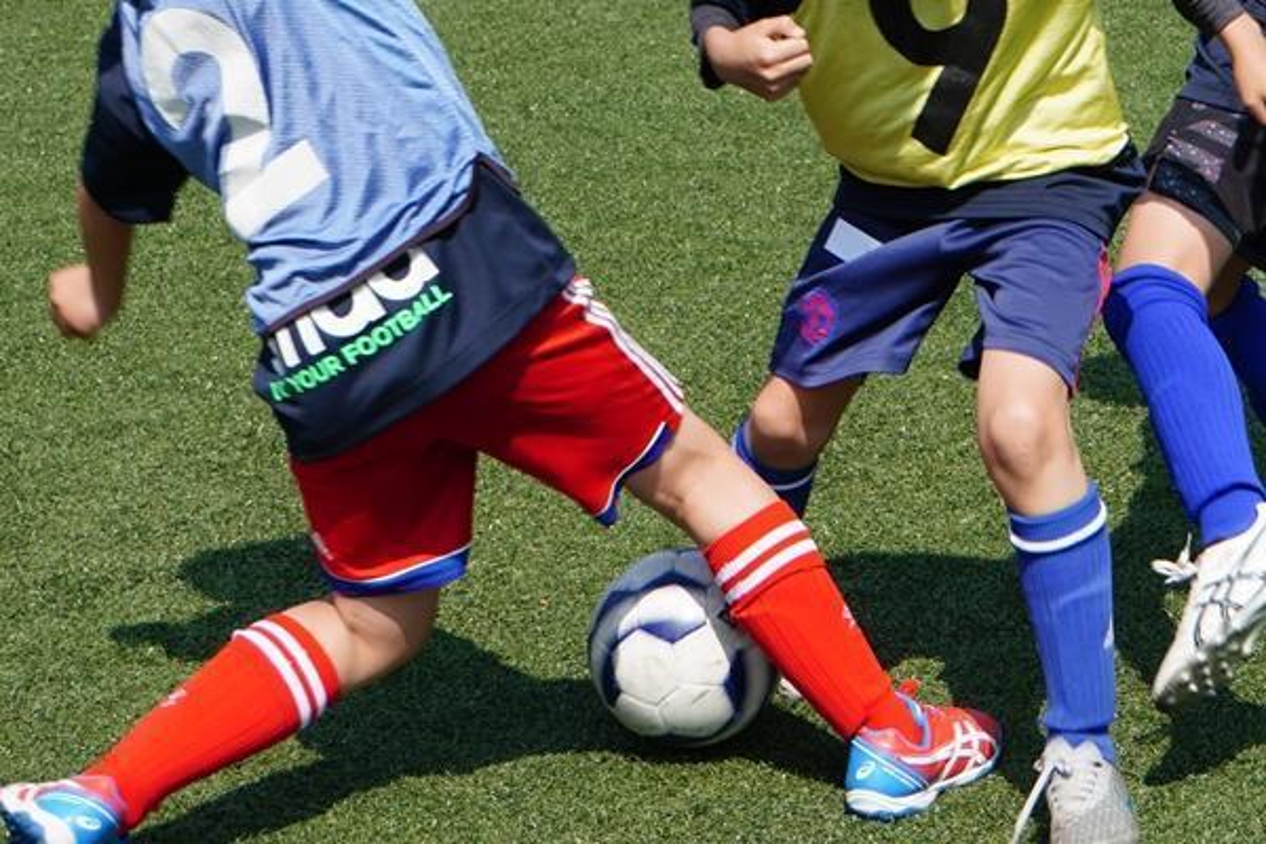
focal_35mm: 56
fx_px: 1969
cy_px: 422
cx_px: 633
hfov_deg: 35.6
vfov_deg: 24.2
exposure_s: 1/400
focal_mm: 37.5
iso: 100
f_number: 5.6
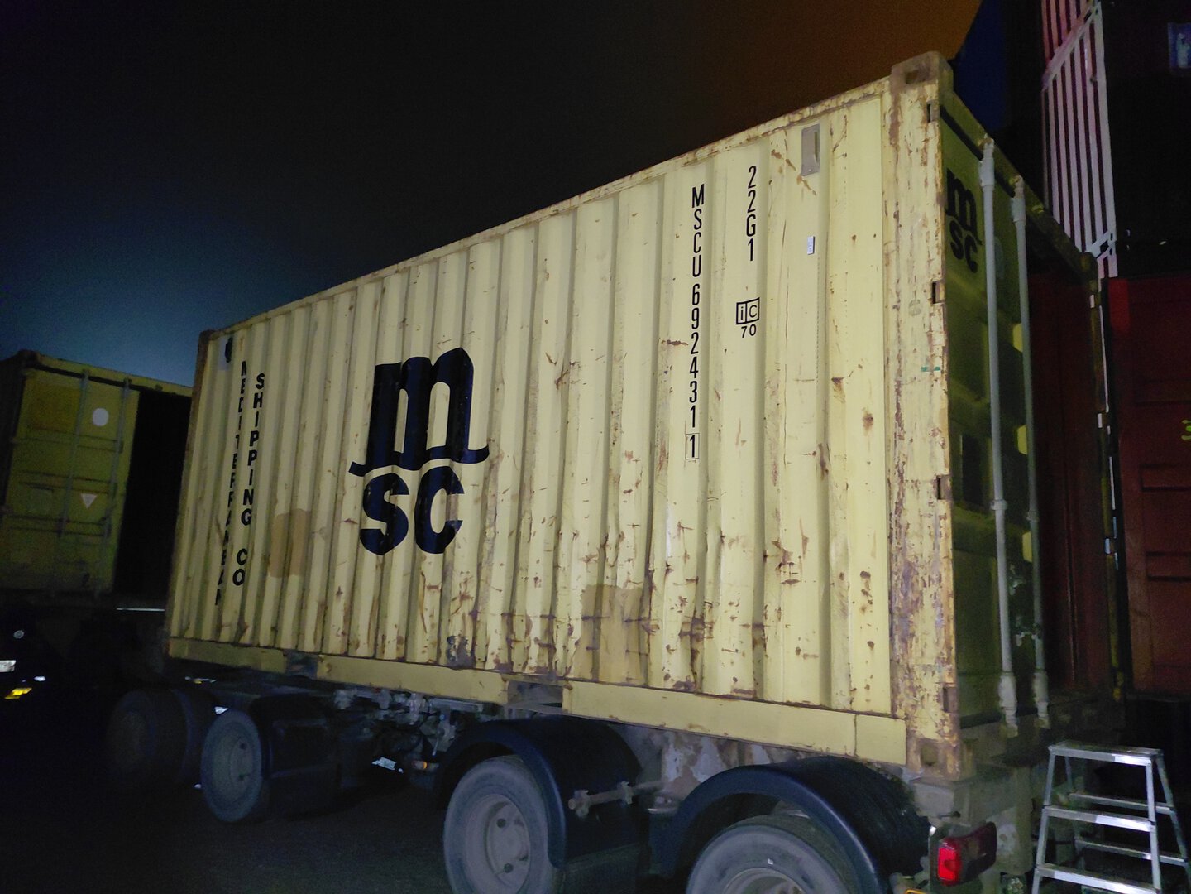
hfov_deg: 69.4
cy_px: 447
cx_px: 596
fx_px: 860
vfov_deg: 54.9
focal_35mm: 25
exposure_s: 1/24
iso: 1250
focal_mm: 4.69
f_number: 1.8
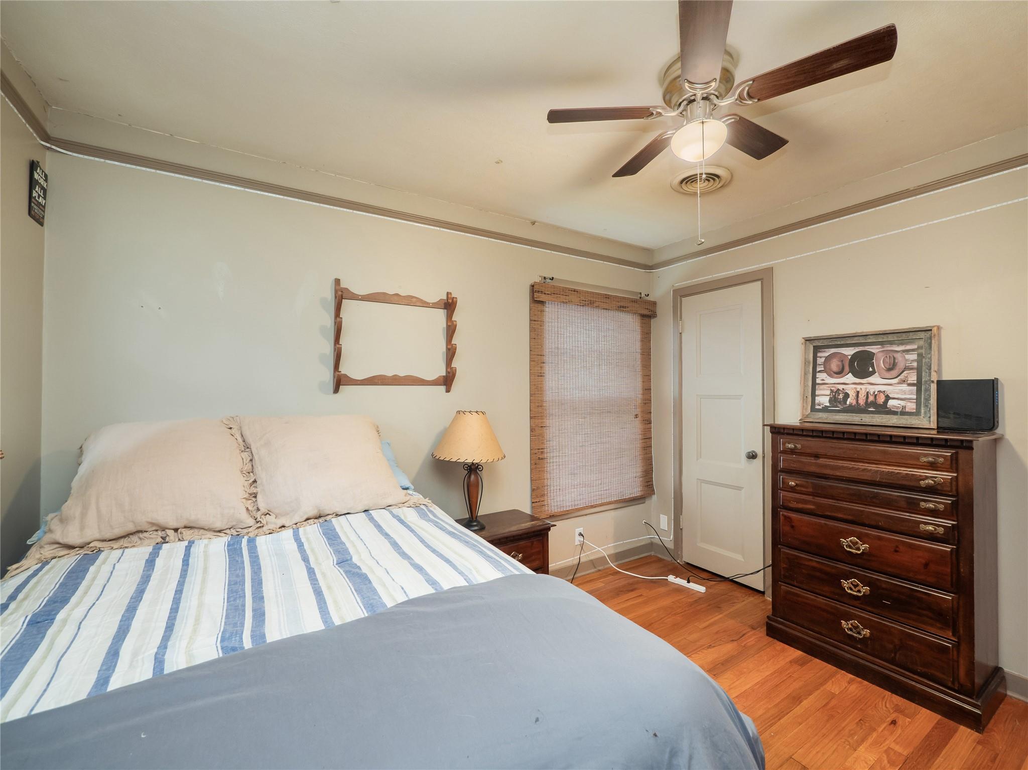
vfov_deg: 85.7
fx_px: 416
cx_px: 514
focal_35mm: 14
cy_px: 385
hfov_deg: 102.1
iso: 500
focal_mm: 7
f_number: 4.5
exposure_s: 1/2.5
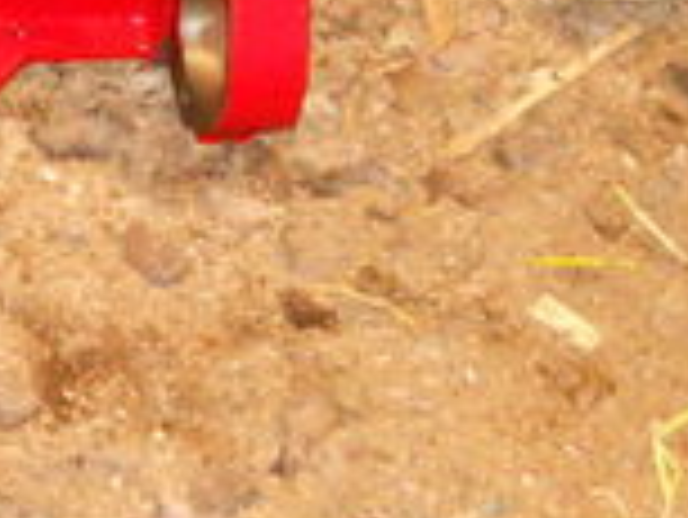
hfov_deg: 9.7
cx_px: -594
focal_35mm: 192
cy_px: -288
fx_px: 3819
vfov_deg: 7.6
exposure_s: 1/30
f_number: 3.4
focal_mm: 8.3
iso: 1000
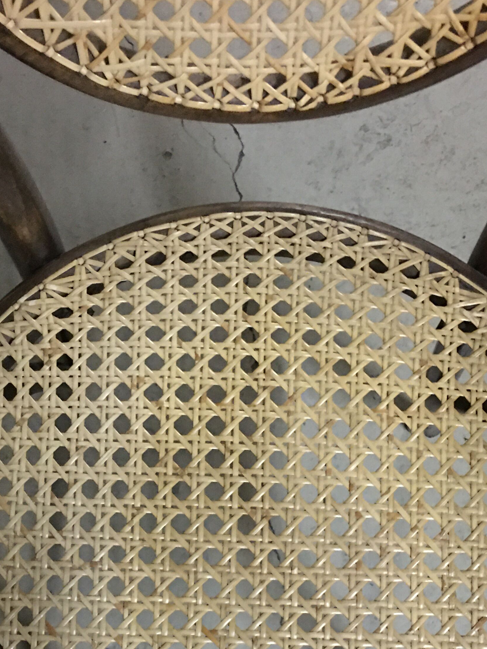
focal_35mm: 53
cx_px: 246
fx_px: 994
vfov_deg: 35.3
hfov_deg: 27.5
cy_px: 490
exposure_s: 1/8
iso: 160
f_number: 2.2
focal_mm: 4.15
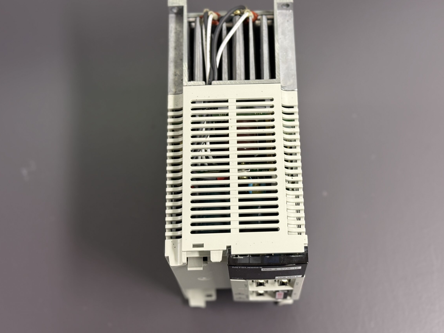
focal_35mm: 54
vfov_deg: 27.0
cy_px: 152
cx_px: 241
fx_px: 693
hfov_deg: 35.5
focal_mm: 6.76
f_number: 1.78
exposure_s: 1/33
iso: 200
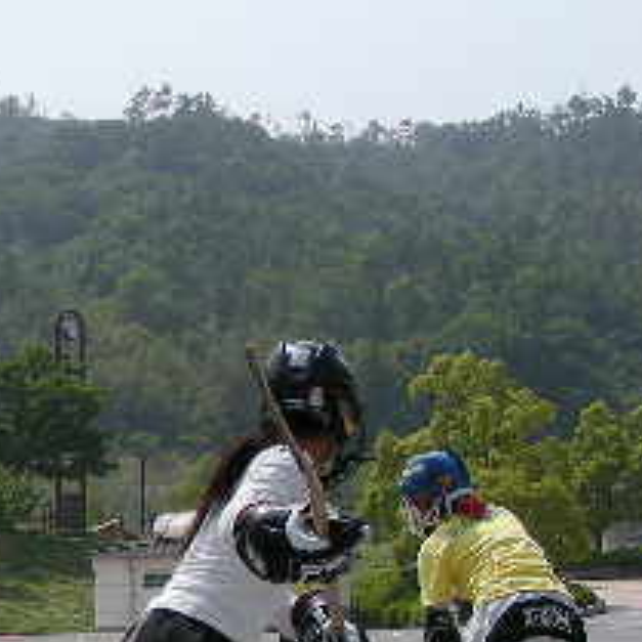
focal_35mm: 103
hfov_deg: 15.8
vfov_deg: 16.7
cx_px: -246
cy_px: 584
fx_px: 2161
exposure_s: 1/592
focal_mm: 6.3
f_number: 4
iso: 50
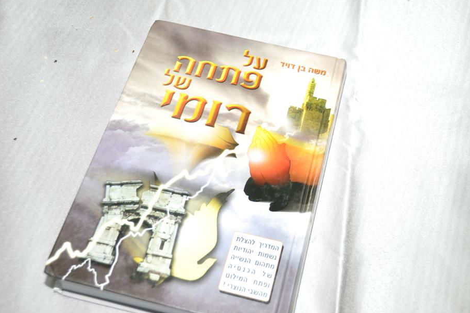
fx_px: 686
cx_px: 256
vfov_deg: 25.7
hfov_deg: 37.8
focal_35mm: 53
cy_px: 154
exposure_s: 1/60
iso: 800
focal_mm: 31
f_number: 4
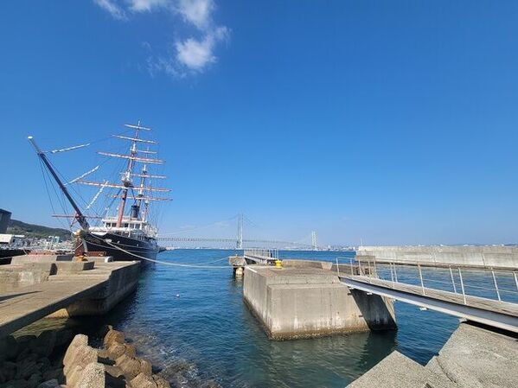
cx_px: 259
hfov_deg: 106.2
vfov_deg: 89.9
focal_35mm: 13
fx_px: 194
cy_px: 194
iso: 50
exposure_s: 1/1468
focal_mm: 2.2
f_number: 2.2
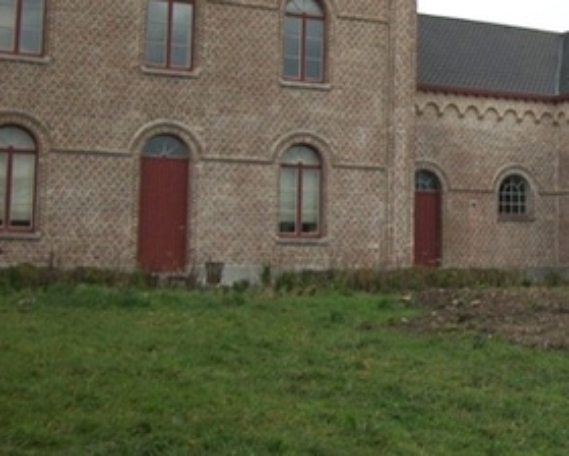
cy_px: 136
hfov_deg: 26.7
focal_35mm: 67
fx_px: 1128
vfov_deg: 22.7
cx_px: 579
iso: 80
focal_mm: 5.7
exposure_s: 1/30
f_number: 8.8
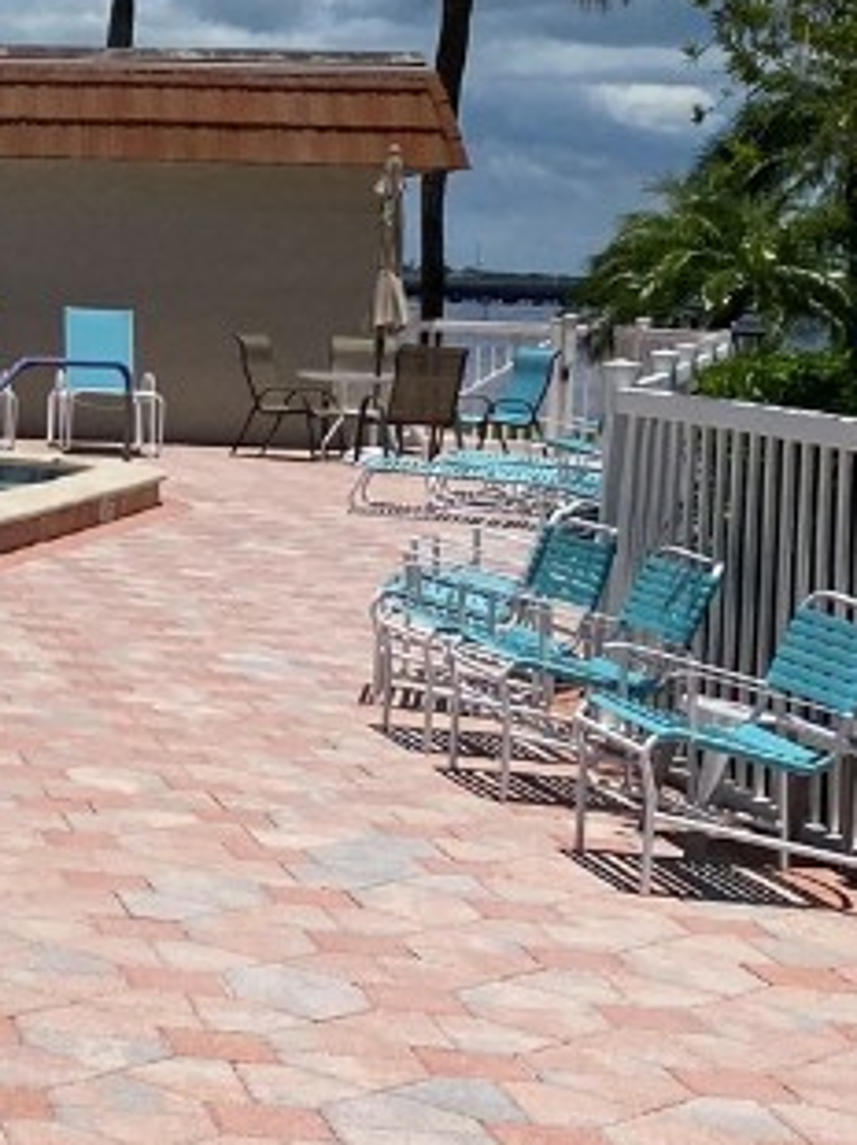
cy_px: 347
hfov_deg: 15.7
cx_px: -462
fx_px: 2843
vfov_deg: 22.6
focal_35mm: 86
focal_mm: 4.25
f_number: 1.8
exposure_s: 1/6410
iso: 32
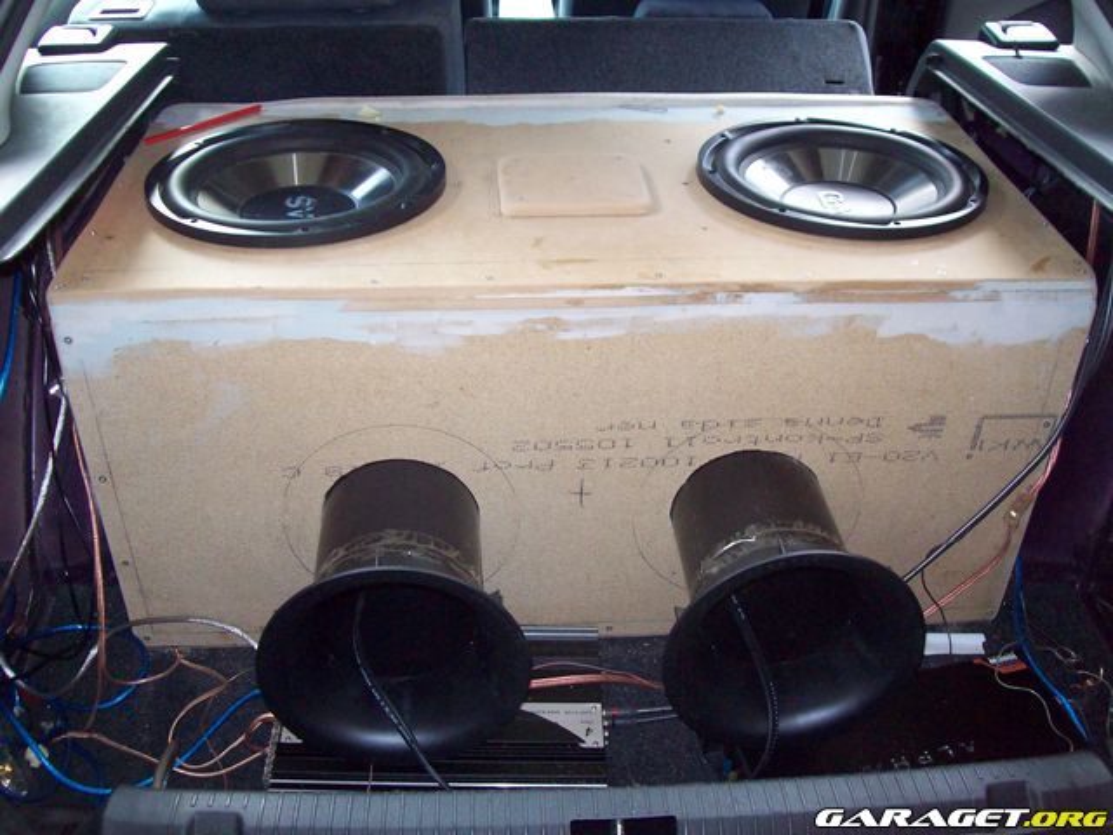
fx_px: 1157
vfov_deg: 39.7
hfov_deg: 51.4
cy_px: 418
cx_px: 556
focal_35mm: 36
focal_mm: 6
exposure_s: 1/64
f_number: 2.7
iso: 200
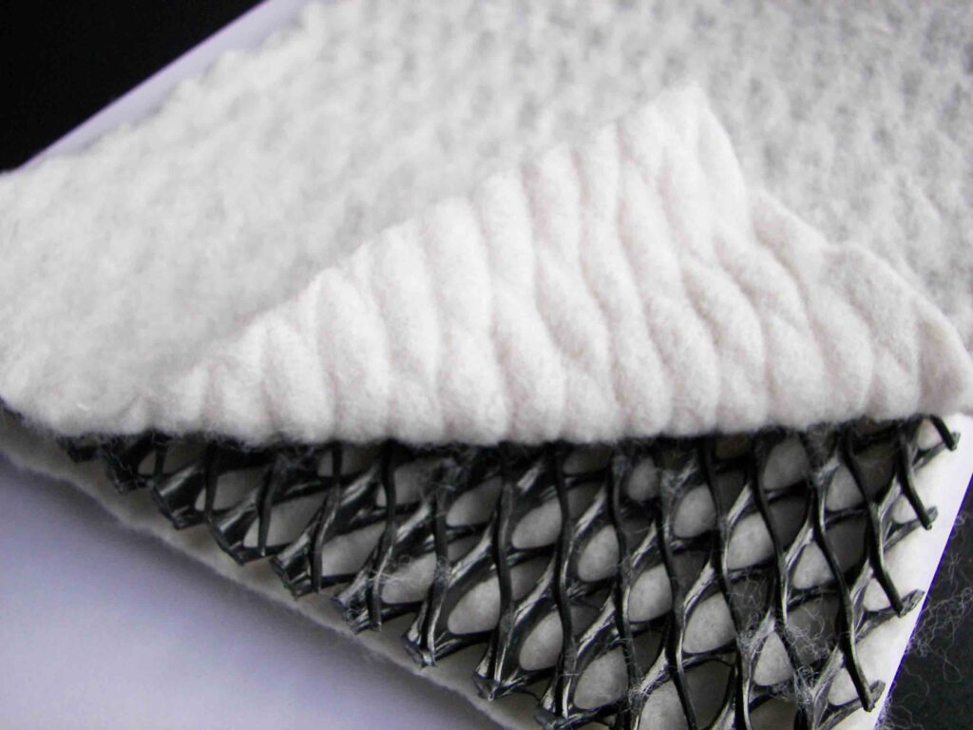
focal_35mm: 36
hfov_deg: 51.4
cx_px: 486
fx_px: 1012
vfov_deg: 39.7
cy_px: 365
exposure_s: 1/125
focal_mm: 6
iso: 100
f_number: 2.8
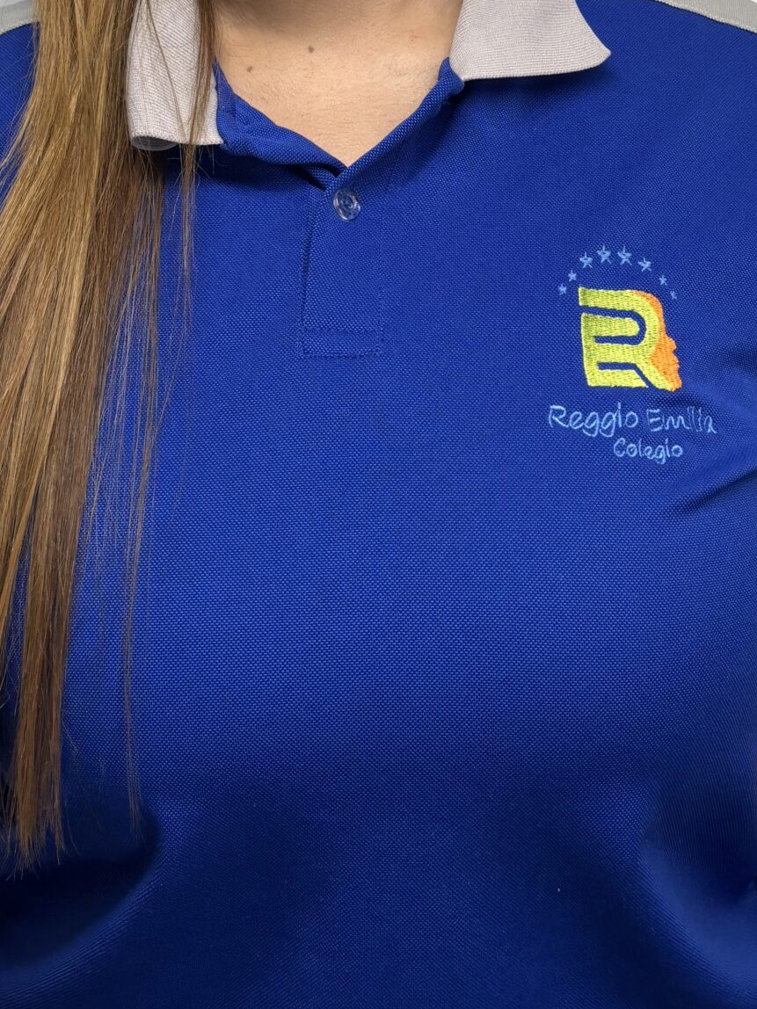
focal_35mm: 58
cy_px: -94
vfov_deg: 29.9
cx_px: 309
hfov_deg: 25.2
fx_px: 1691
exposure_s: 1/60
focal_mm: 5.96
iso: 80
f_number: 1.6
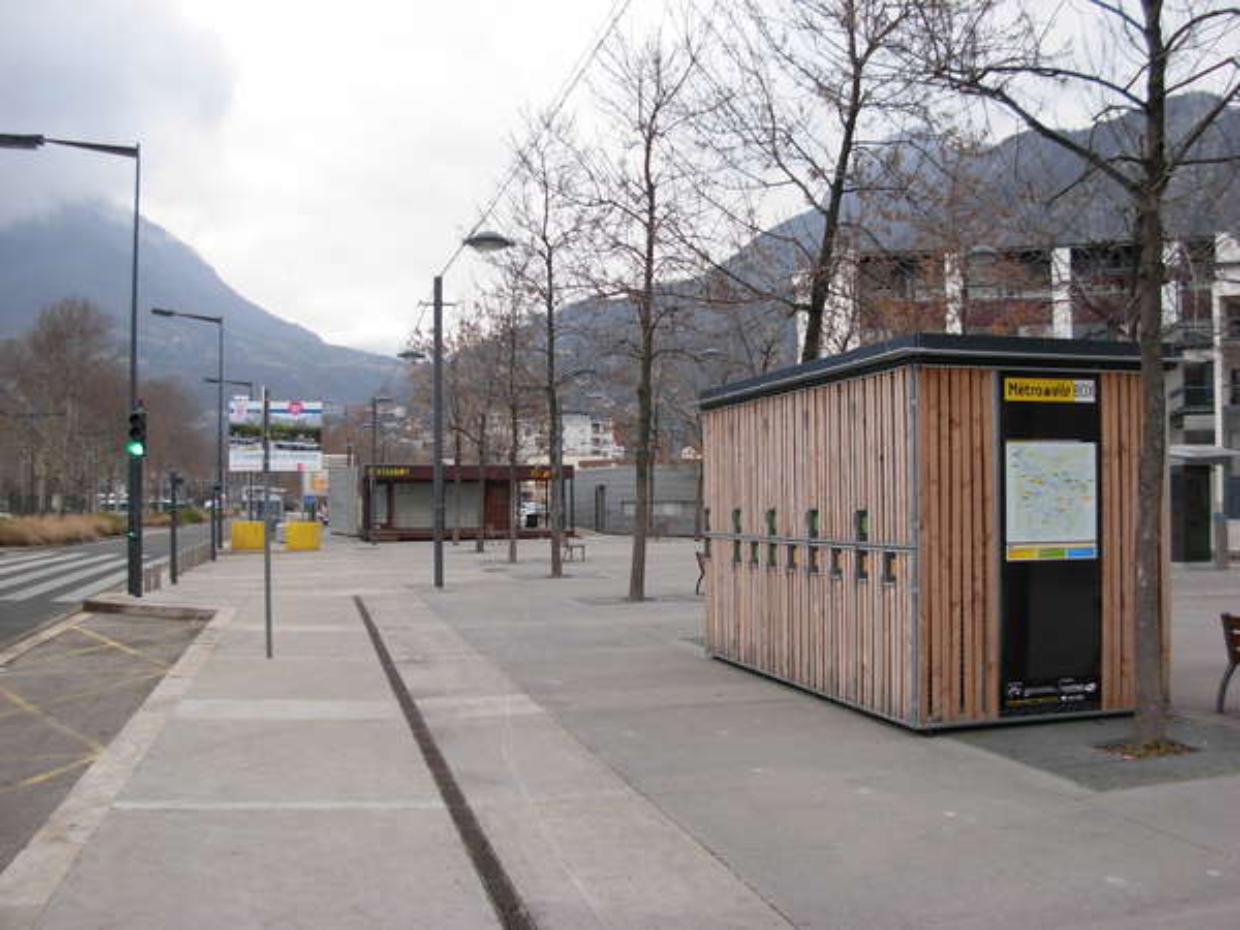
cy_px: 465
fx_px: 1361
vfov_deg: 37.7
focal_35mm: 38
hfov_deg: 49.0
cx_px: 620
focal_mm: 6.3
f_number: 2.9
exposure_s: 1/55.3
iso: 79
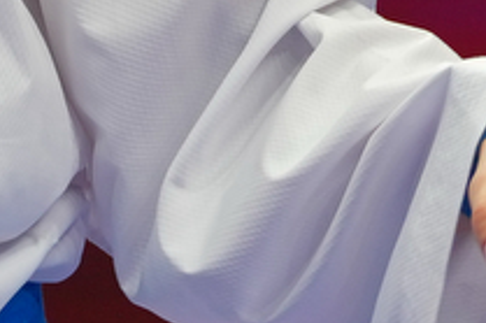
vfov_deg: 0.6
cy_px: -221
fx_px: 30971
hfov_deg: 0.9
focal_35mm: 2296
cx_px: -363
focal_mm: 200
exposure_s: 1/1000
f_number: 2.8
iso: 400
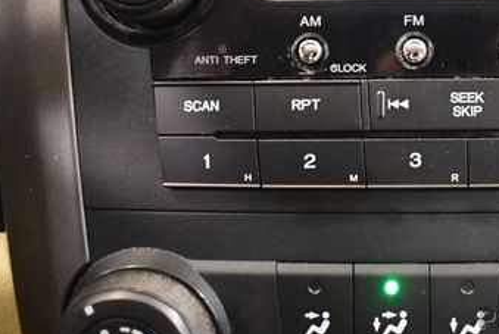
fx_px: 944
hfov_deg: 28.3
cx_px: 461
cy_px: 32
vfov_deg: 19.7
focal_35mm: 68
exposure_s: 1/60
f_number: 3.5
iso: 6400
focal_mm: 18
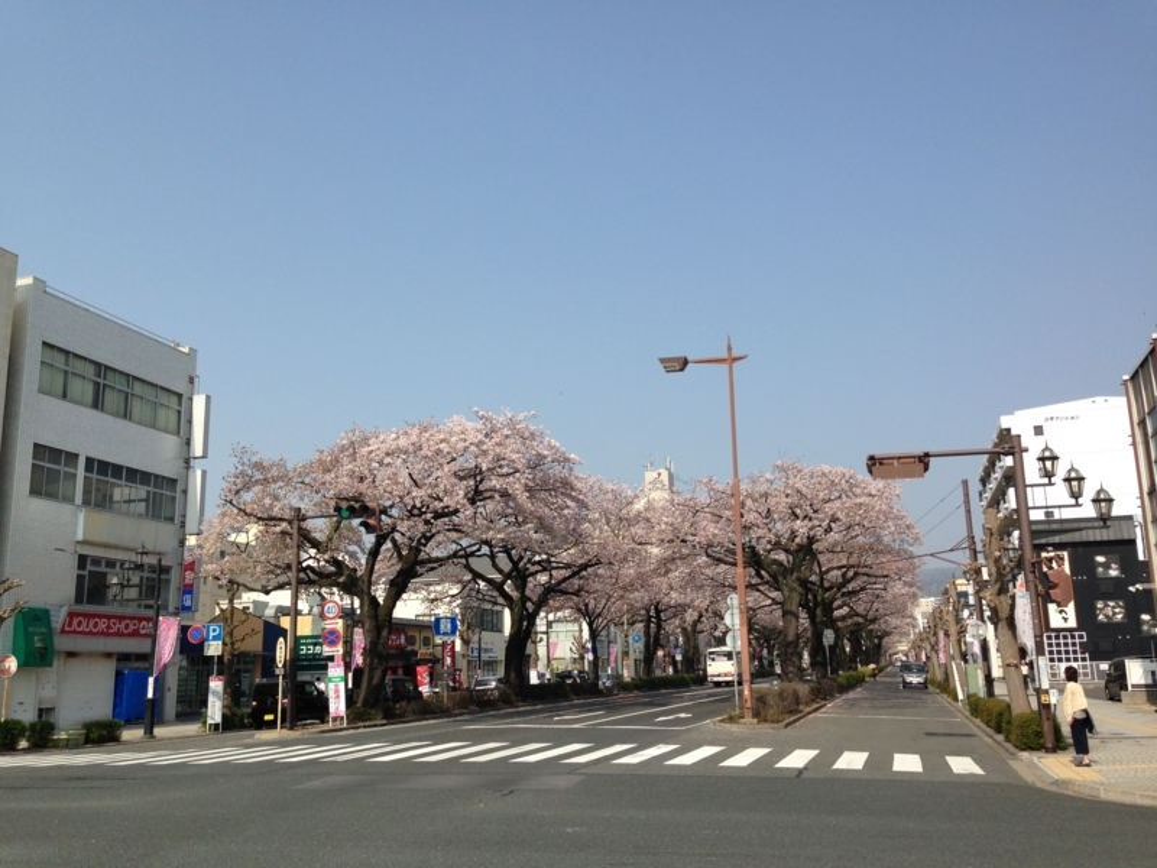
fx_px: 1103
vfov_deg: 42.9
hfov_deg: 55.4
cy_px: 434
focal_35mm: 33
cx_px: 578
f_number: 2.4
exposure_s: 1/1550
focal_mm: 4.12
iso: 50
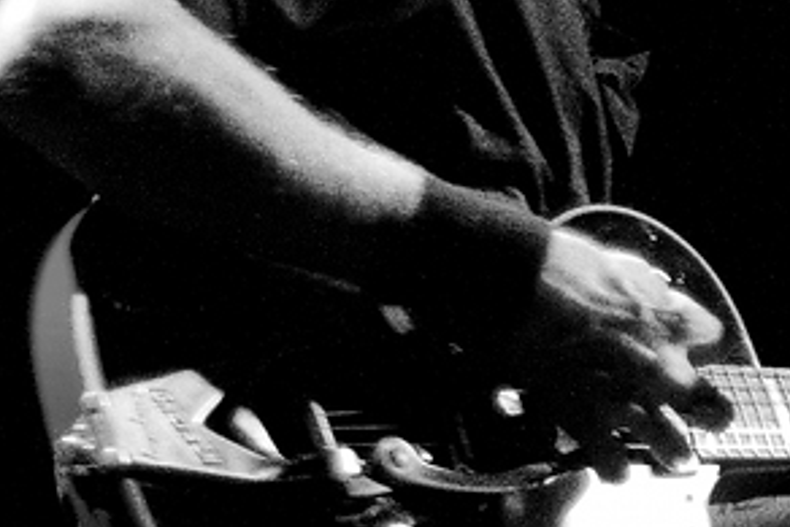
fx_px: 5071
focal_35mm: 231
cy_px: 184
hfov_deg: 8.8
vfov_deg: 6.0
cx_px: 1071
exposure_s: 1/50
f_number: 1.4
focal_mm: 50
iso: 1600
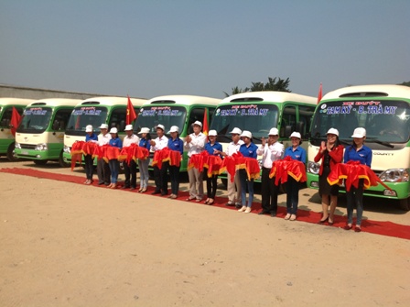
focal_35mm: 35
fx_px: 414
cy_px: 154
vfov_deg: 40.6
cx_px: 205
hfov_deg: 52.7
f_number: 2.4
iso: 50
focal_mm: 4.28
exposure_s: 1/2747
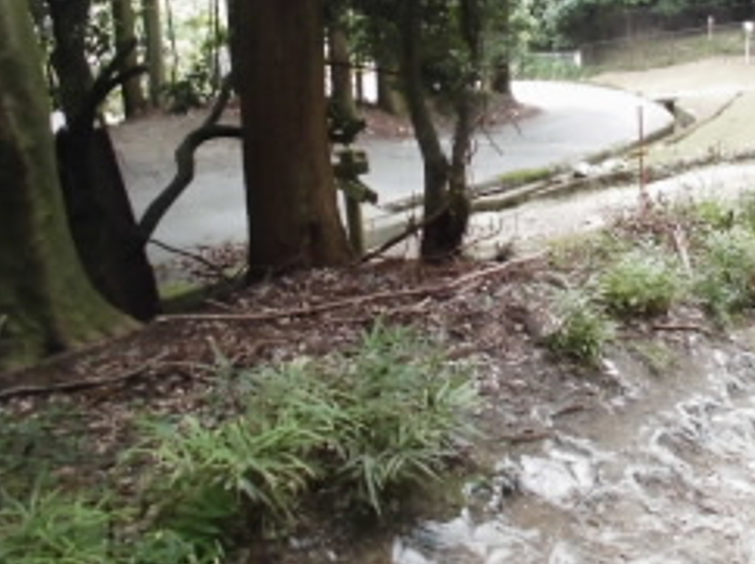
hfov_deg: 43.1
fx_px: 937
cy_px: 109
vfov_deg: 32.6
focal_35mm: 43
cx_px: 524
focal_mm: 4.6
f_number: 3.5
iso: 400
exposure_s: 1/60
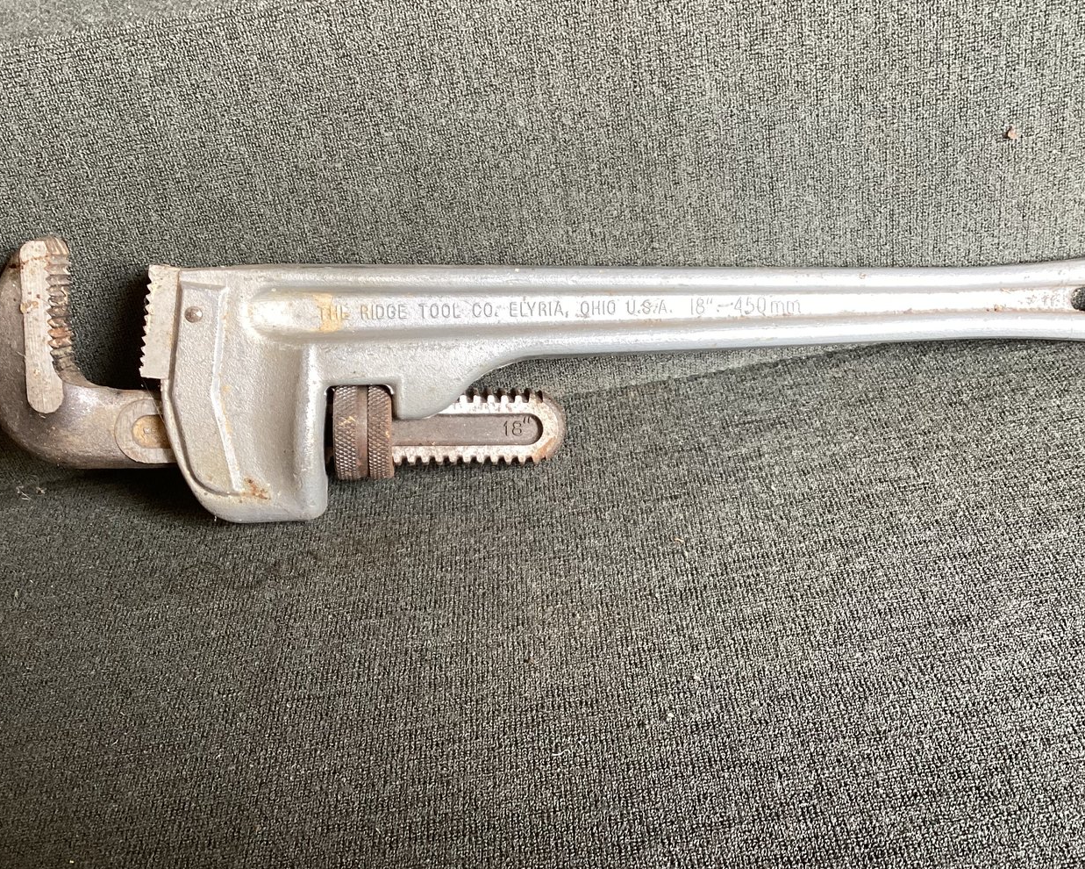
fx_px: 1188
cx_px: 566
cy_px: 393
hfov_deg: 49.1
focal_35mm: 37
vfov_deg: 40.1
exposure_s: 1/50
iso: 64
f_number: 2.4
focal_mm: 3.3
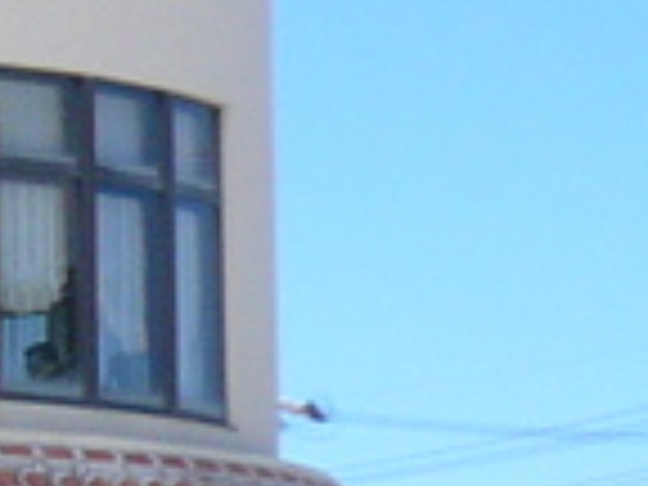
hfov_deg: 7.1
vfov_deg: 6.3
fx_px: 4380
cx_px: -1580
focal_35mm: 234
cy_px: 130
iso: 100
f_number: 8
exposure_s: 1/160
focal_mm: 4.6
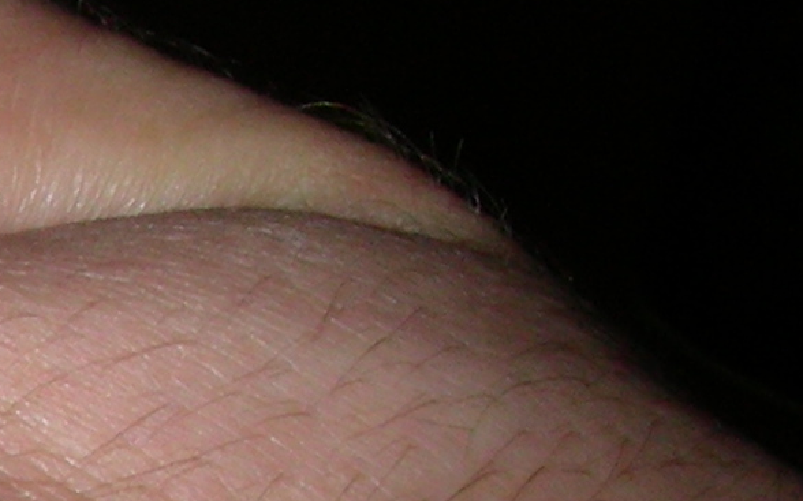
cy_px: 962
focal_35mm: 193
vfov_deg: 6.6
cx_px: -763
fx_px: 4222
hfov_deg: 10.1
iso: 50
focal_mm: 6.3
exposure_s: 1/60.1
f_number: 6.8
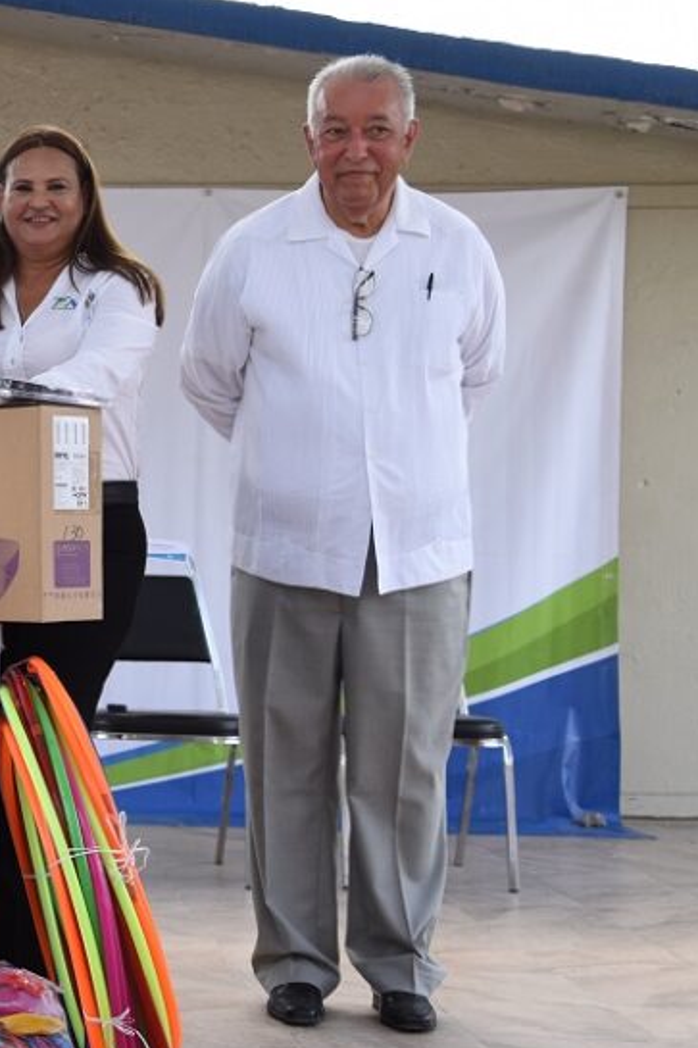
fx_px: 2357
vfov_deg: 25.1
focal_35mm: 81
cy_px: 526
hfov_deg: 15.8
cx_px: -271
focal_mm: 38
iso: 100
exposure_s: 1/100
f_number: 4
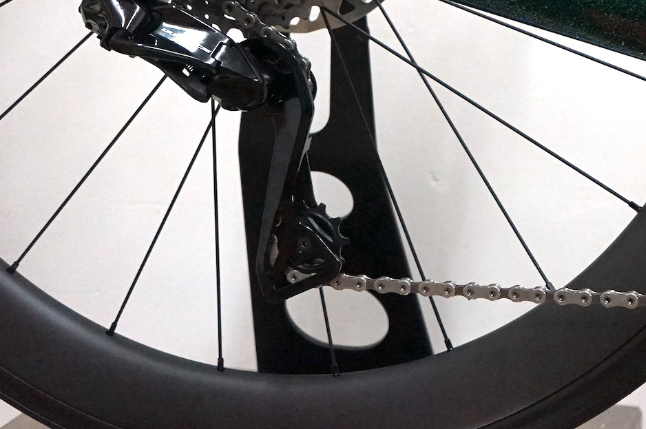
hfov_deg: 19.1
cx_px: 694
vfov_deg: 13.0
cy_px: -32
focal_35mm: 103
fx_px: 1846
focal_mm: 46
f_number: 4.5
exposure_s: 1/160
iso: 3200
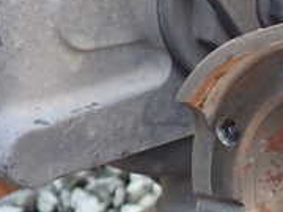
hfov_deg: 18.0
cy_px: 166
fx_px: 818
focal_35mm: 100
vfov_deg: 14.7
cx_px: 390
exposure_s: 1/60
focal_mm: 5.4
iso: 100
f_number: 2.3
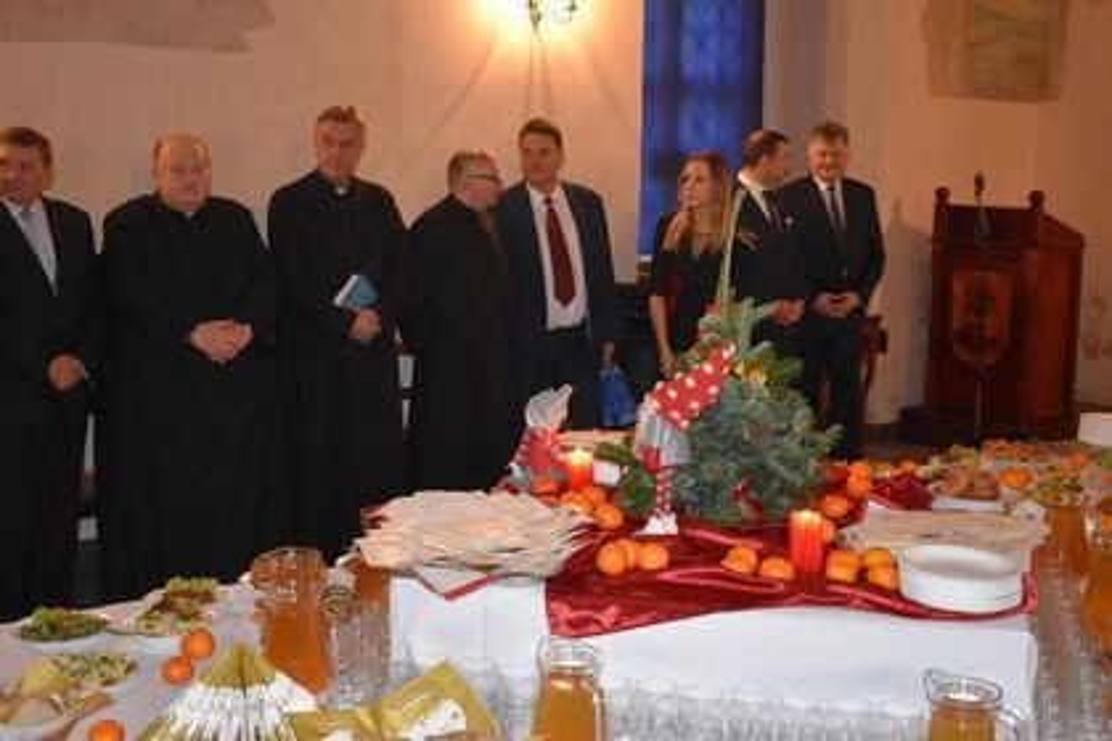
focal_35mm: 45
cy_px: 370
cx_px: 556
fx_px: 1390
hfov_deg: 43.6
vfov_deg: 29.9
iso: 2800
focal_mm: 30
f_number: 4.2
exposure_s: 1/60
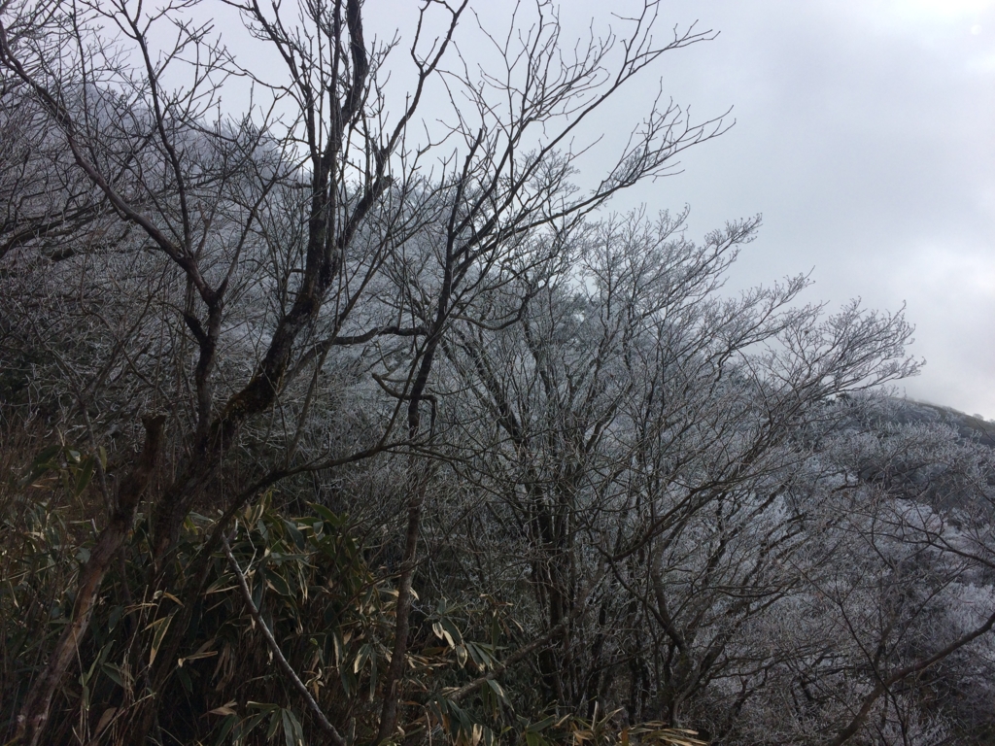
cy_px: 373
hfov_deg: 61.7
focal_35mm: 29
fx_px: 834
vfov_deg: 48.2
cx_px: 498
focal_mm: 4.15
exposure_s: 1/2160
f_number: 2.2
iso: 32
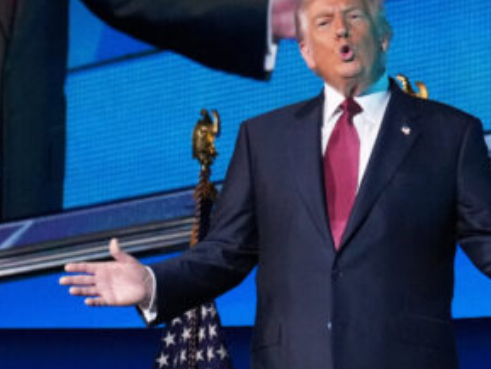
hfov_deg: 7.1
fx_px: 3959
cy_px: -11
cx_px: 195
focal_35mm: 279
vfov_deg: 5.3
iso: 4000
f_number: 4
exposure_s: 1/400
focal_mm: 70
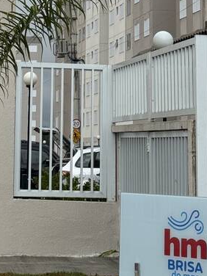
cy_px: -35
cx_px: 19
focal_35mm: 138
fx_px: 1100
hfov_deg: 10.7
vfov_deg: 14.0
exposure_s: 1/693
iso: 64
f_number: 1.78
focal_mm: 6.76
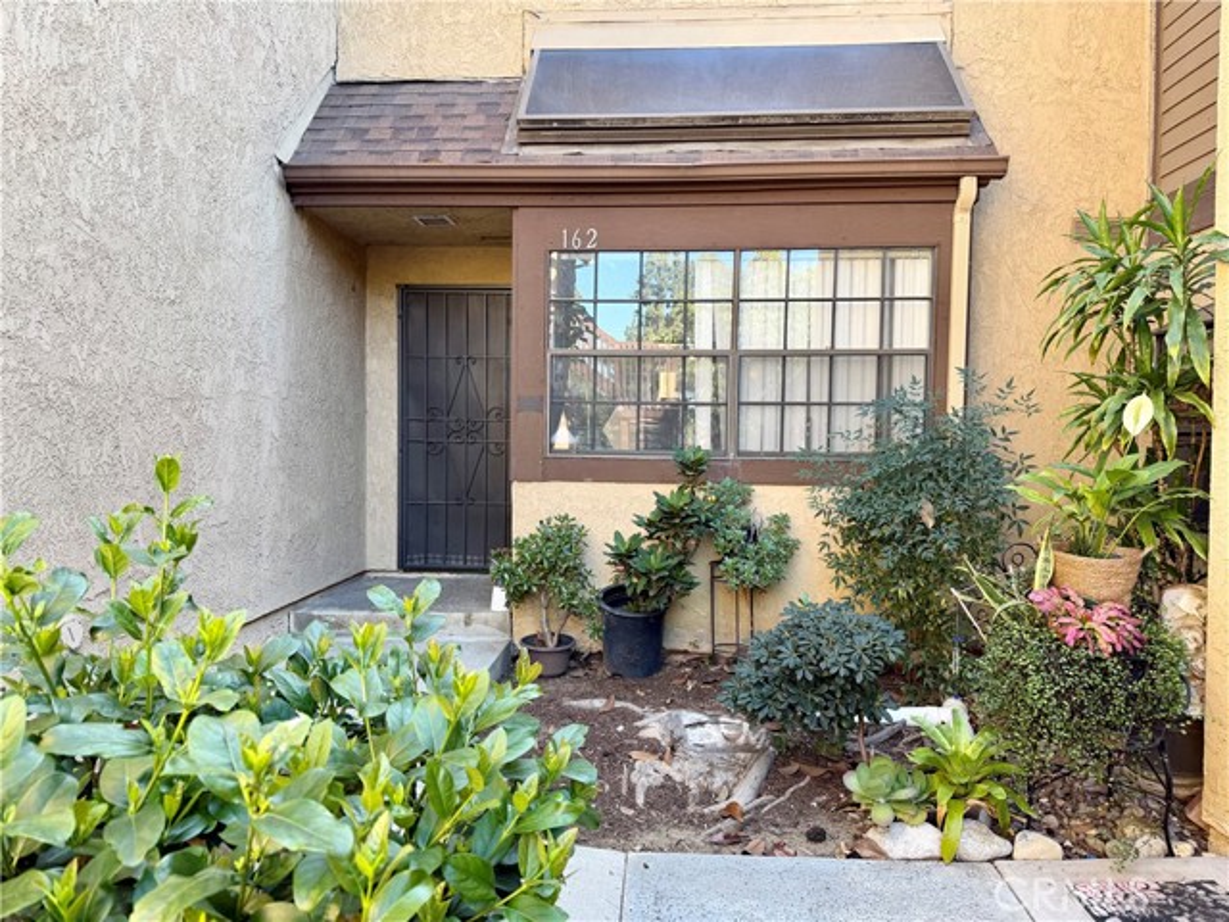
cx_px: 614
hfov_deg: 71.6
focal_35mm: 24
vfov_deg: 56.8
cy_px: 461
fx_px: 852
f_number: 1.78
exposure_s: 1/121
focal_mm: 6.76
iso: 80
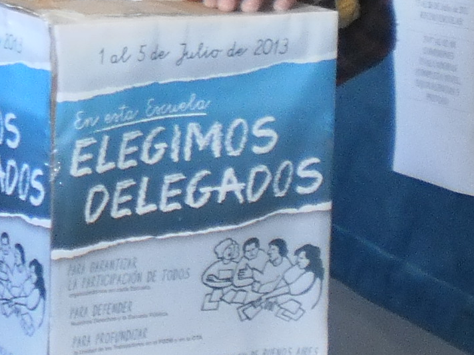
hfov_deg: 11.5
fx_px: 2259
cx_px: -207
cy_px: -153
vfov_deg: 8.8
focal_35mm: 165
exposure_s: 1/30
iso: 125
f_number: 3.1
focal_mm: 6.3
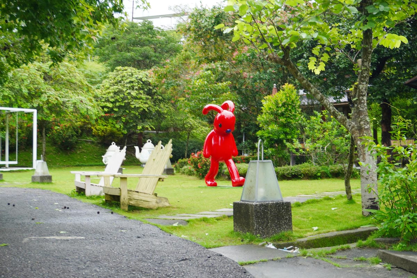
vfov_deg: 28.9
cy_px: 139
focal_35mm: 46
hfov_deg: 42.3
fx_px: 539
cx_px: 208
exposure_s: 1/60
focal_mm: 31
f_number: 5
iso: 160
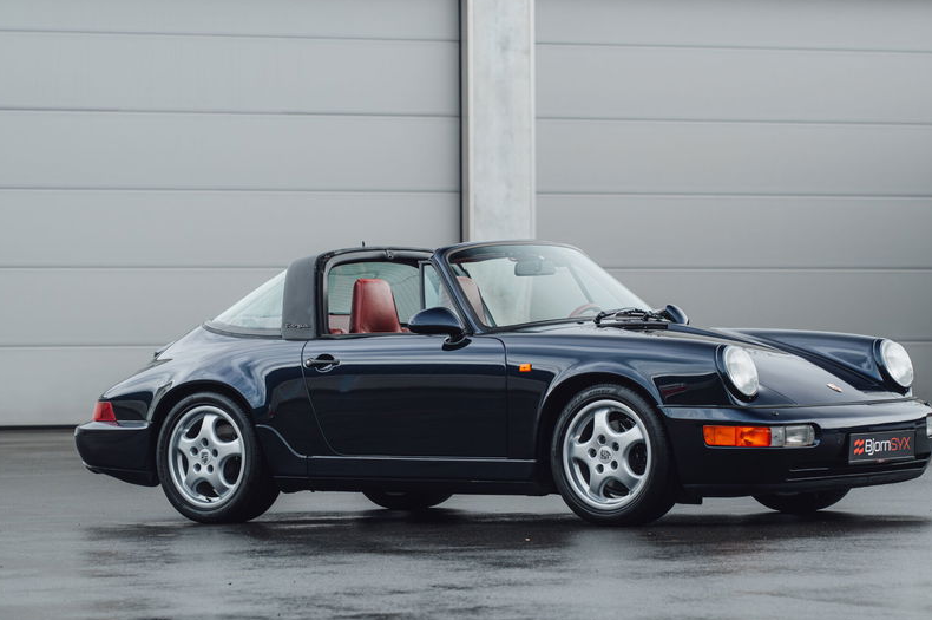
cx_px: 495
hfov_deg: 12.7
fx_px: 4190
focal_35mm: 162
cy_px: 282
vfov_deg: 8.5
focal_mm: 125
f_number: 5.6
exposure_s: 1/80
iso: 400
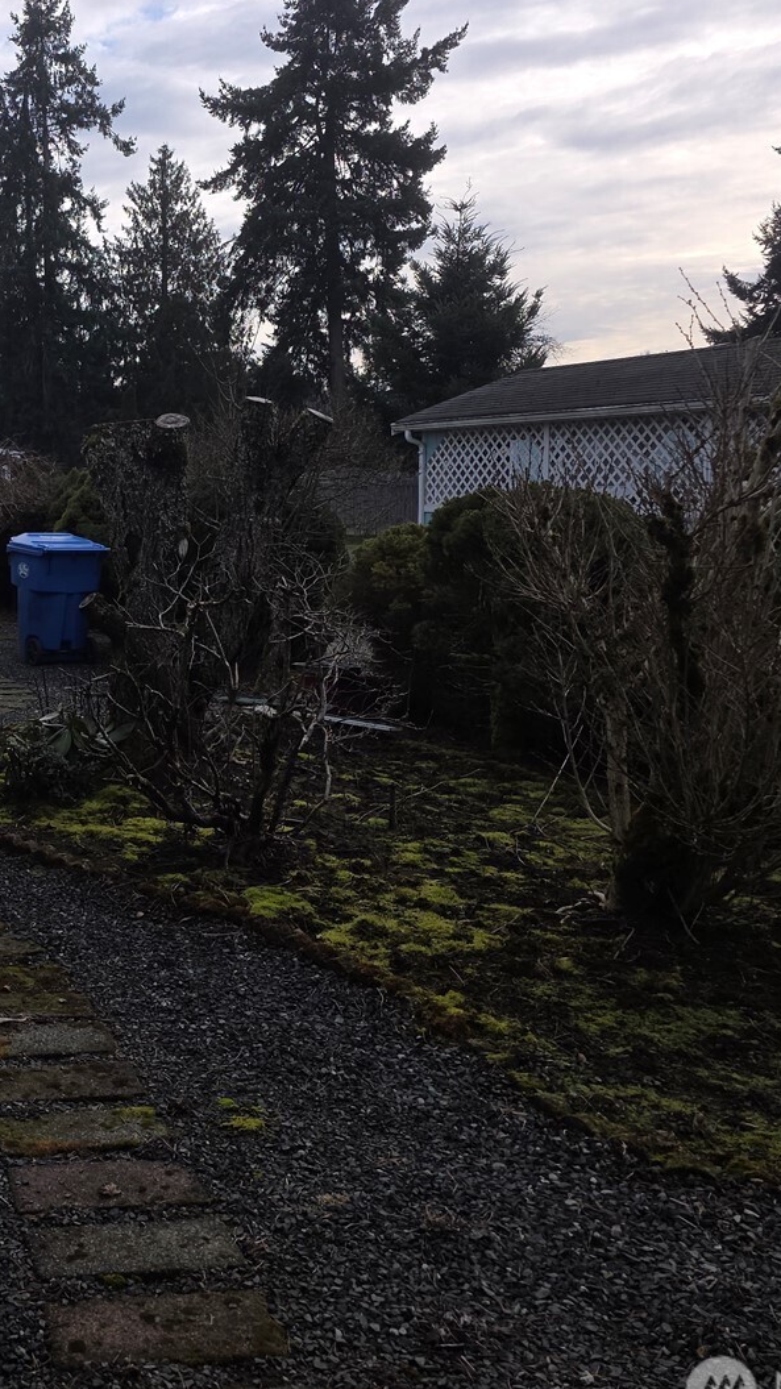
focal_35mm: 38
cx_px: -26
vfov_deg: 52.8
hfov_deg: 28.9
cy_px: 656
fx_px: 1400
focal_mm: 6.3
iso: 12
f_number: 1.7
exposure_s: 1/679
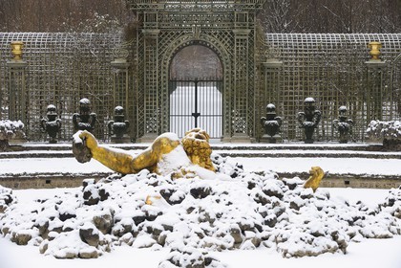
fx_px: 1136
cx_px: 200
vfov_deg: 13.4
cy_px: 134
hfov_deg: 20.0
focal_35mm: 102
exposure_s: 1/160
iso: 400
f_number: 8
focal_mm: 102
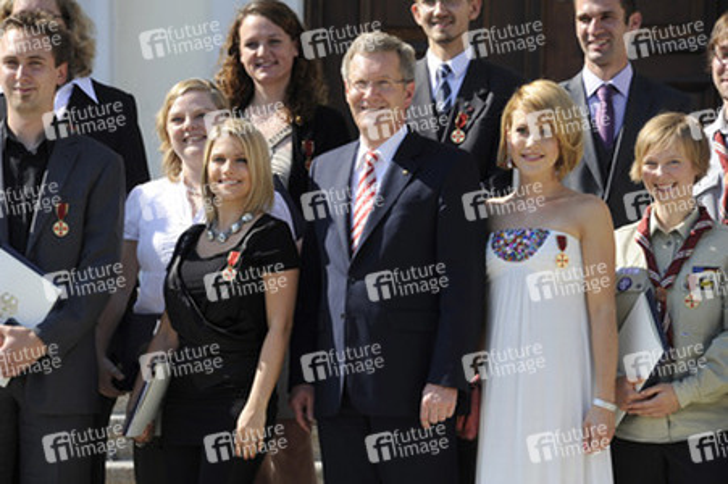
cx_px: 364
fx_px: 5052
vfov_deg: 5.5
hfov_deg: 8.2
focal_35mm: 250
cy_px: 242
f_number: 9
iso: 250
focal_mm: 250
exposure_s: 1/320
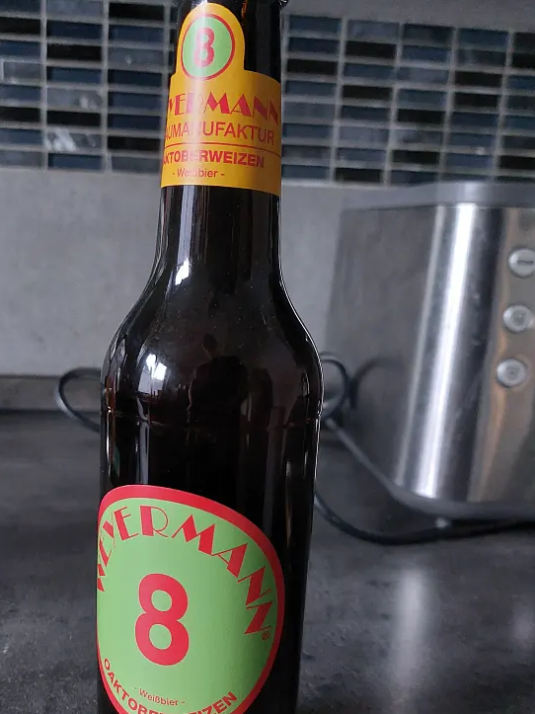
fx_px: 701
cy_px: 418
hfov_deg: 41.3
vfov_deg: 53.7
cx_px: 187
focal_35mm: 34
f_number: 1.8
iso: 320
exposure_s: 1/50
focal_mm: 5.23
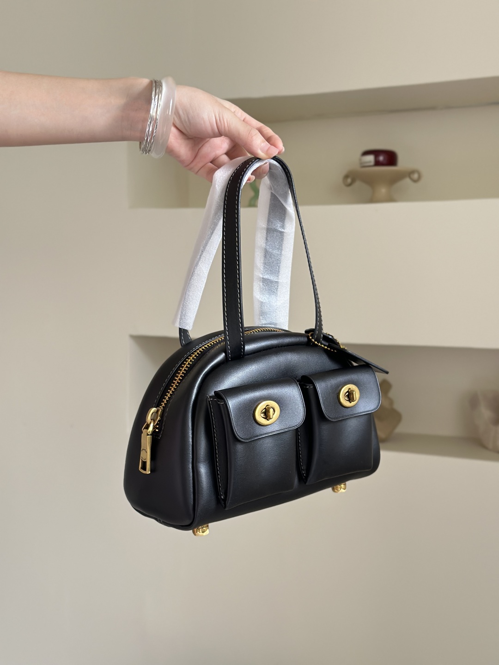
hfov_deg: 30.3
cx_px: 250
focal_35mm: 48
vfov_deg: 39.7
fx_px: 923
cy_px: 332
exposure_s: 1/60
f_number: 1.78
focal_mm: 6.86
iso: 250
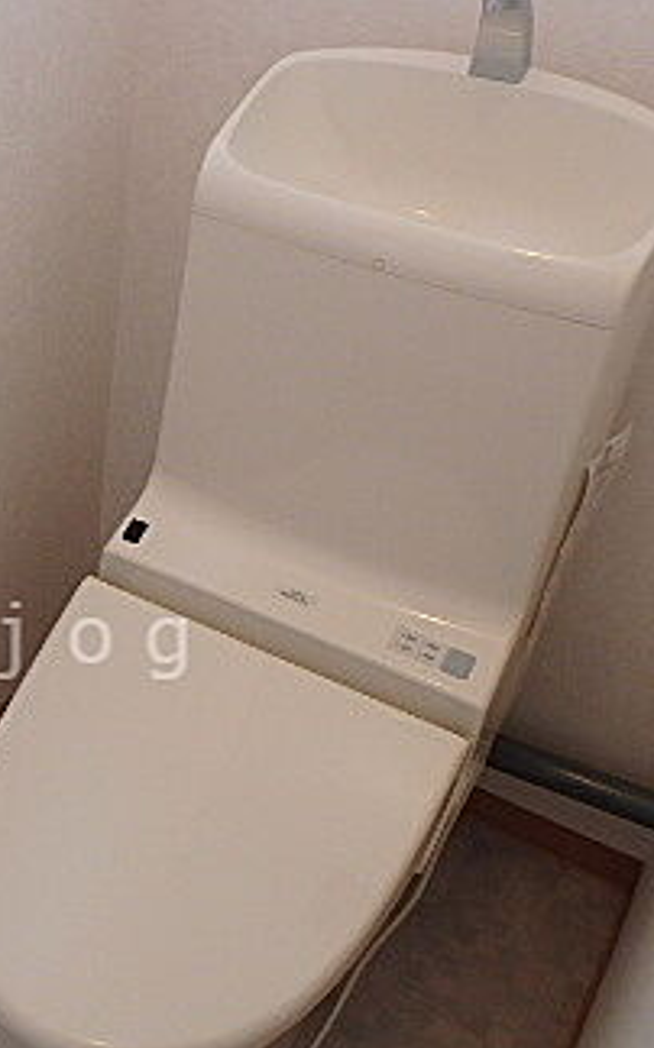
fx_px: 1257
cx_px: -16
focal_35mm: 44
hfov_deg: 27.3
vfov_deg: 45.0
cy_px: 640
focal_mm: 3.7
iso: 200
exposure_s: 1/40
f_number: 3.5
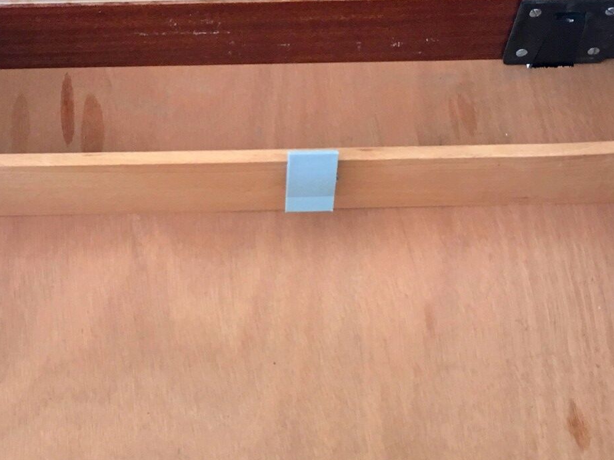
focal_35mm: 63
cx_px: 227
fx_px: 1117
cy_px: 103
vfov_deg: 23.0
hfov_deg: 30.6
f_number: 2.2
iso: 125
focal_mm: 4.15
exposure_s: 1/33
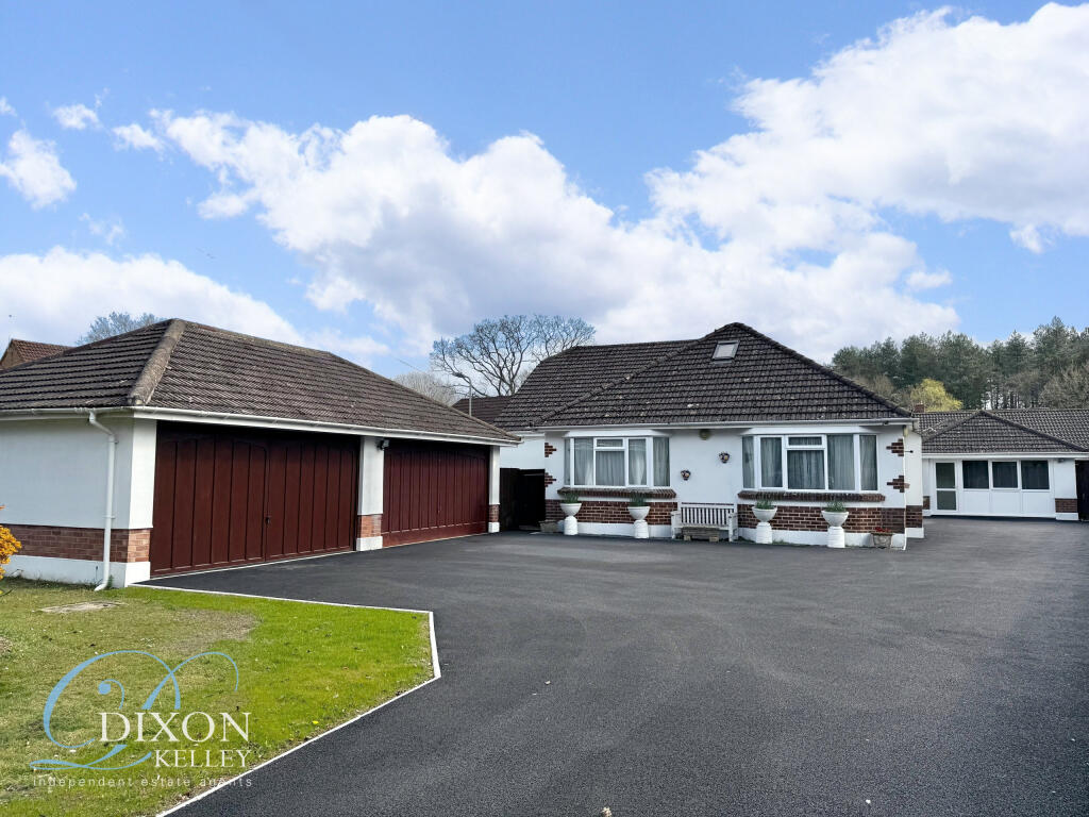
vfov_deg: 56.8
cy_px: 408
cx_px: 544
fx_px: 755
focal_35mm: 24
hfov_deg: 71.6
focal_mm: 6.76
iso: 80
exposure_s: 1/5714
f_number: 1.78
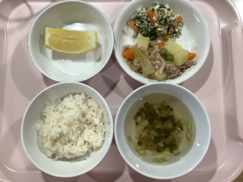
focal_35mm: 32
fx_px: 225
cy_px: 89
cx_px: 119
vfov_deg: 44.2
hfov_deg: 56.8
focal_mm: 3.3
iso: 100
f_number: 2.4
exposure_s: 1/60
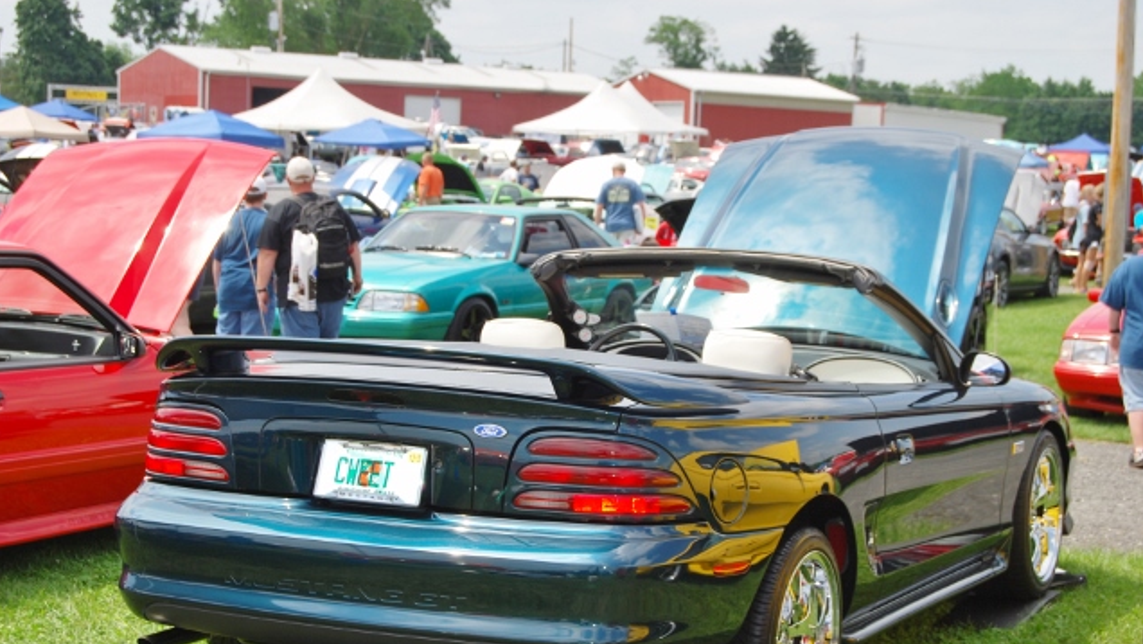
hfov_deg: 27.9
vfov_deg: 15.9
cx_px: 570
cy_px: 372
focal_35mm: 76
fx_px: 2304
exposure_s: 1/200
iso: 100
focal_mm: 48
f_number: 8
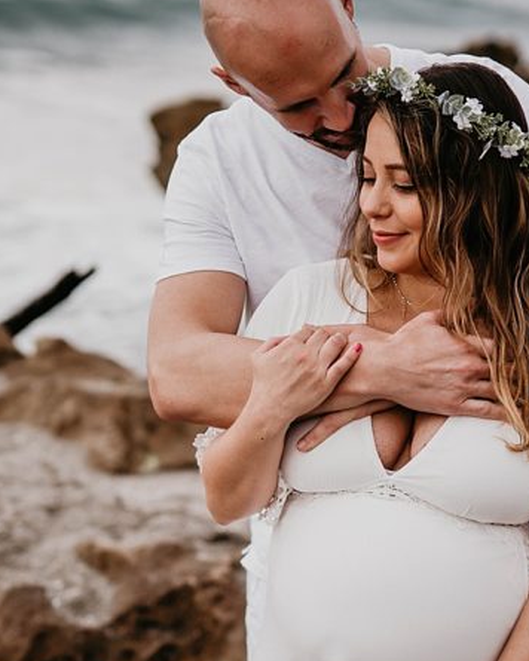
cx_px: 278
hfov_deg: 14.3
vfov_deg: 17.8
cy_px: 400
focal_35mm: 108
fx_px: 2114
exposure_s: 1/500
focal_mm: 50
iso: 320
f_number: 1.8
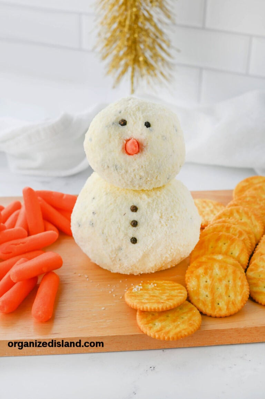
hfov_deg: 26.9
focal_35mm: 50
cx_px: 132
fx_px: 553
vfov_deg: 39.6
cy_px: 200
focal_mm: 50
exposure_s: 1/80
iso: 180
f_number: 8
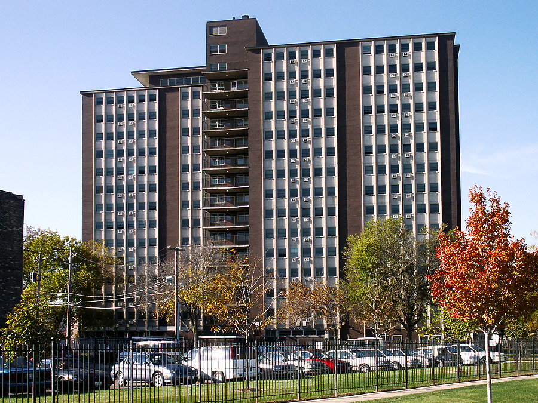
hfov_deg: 43.9
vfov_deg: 33.6
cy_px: 202
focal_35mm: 43
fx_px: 668
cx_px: 269
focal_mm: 9.03
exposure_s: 1/125
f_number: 8
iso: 64
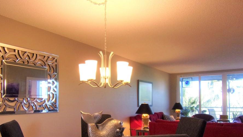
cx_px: 110
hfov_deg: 64.2
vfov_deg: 38.3
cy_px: 96
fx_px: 193
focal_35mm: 30
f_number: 3.3
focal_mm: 4.3
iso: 172
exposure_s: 1/34
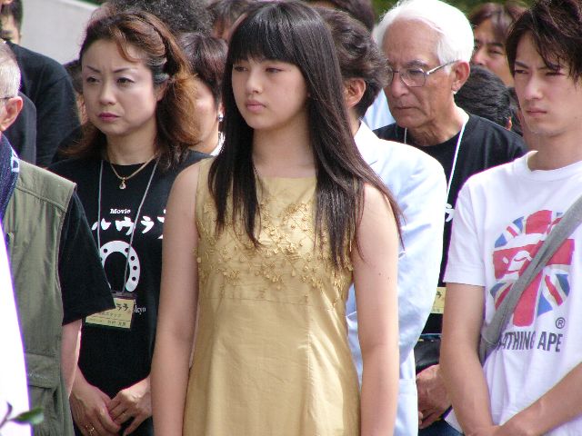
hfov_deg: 4.6
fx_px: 7263
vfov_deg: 3.4
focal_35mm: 432
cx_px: 291
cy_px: 218
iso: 100
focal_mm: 72
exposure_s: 1/1000
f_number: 2.8
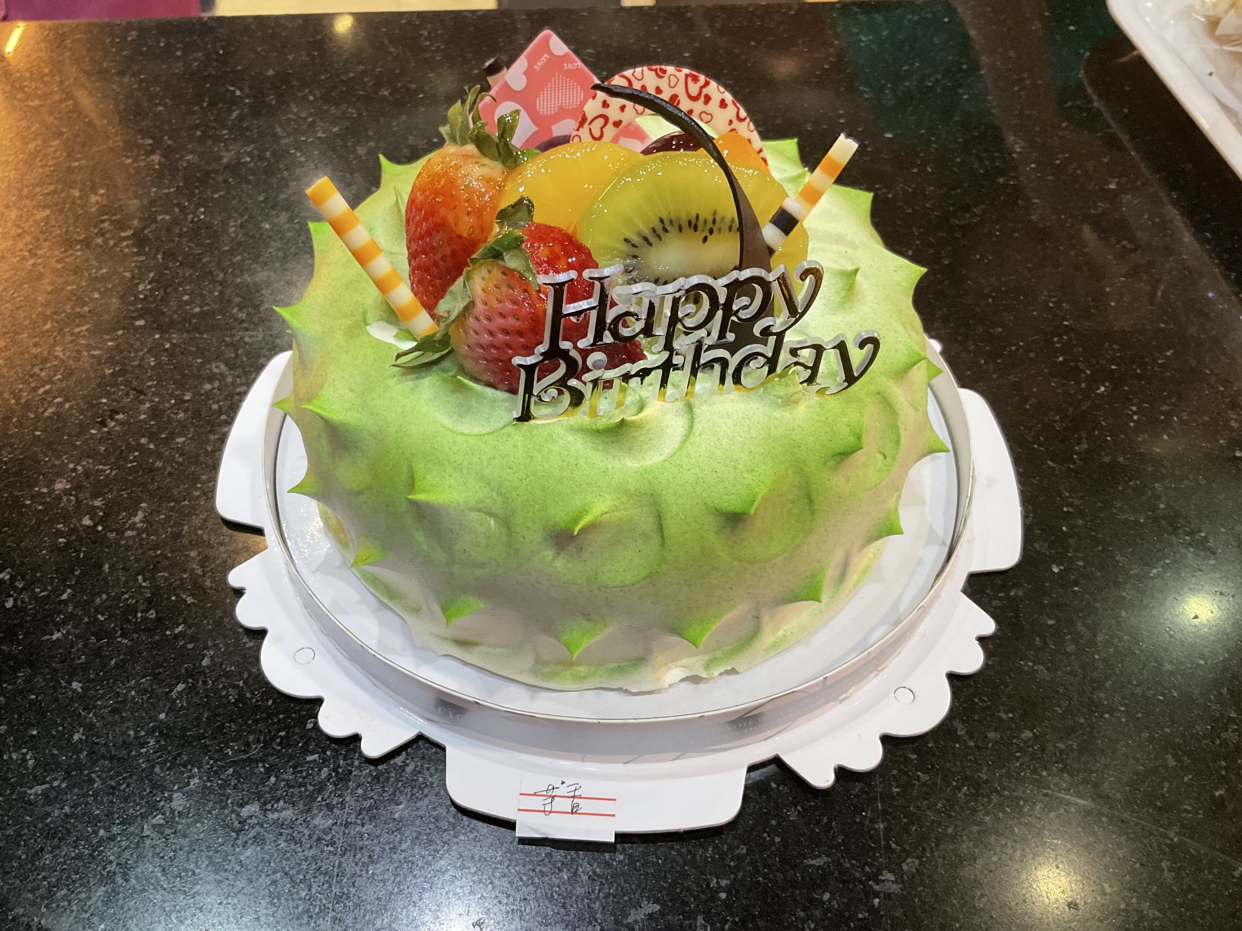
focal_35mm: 30
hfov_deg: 60.0
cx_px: 610
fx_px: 1076
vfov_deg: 46.8
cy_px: 460
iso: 100
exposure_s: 1/60
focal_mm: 3
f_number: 1.8
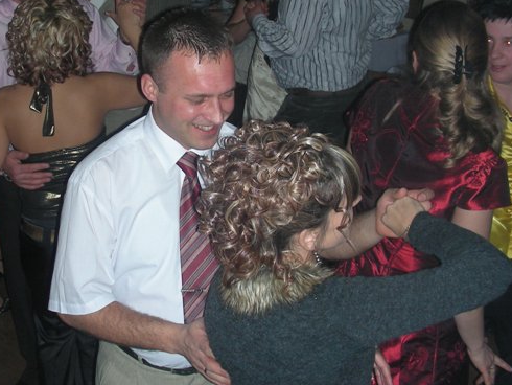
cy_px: 163
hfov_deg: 31.0
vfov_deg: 23.6
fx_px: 917
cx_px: 192
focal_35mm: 62
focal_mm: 6.3
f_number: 3.5
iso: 100
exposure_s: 1/60
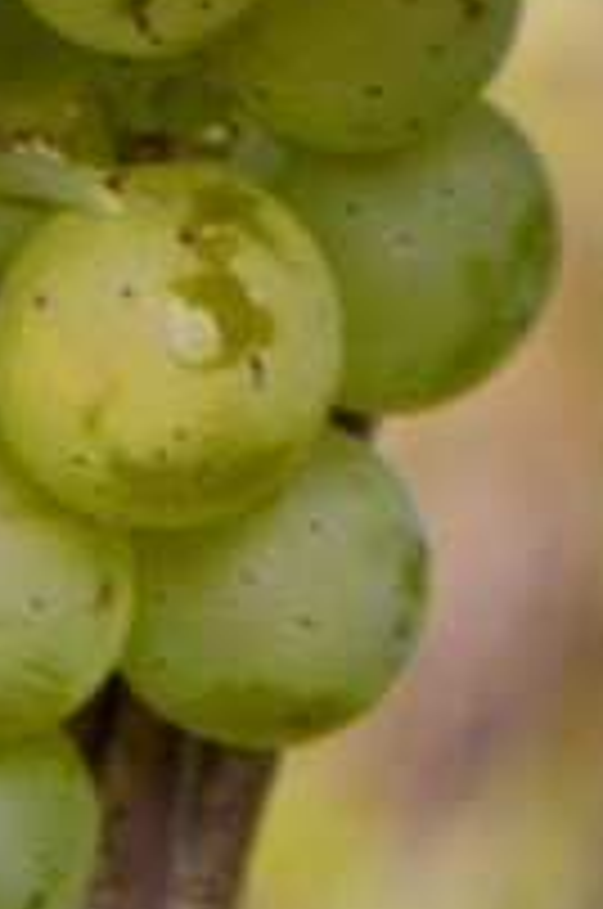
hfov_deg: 2.8
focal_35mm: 476
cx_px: 1735
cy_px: -2079
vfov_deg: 4.2
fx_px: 12000
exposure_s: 1/125
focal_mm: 60
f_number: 7.1
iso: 400
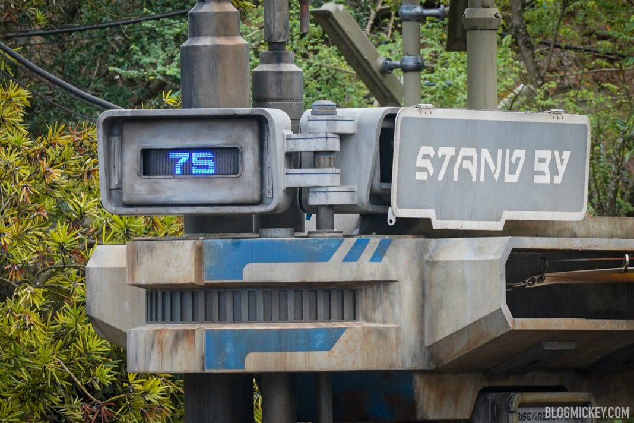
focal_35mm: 200
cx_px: 317
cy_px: 212
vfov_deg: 6.9
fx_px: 3522
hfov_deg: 10.3
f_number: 14
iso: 400
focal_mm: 200
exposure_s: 1/50
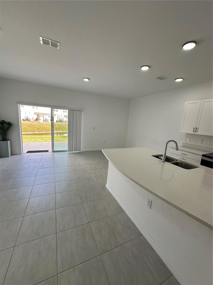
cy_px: 142
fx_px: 115
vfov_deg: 102.1
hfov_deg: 85.7
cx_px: 106
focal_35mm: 14
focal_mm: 2.22
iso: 40
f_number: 2.2
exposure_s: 1/142
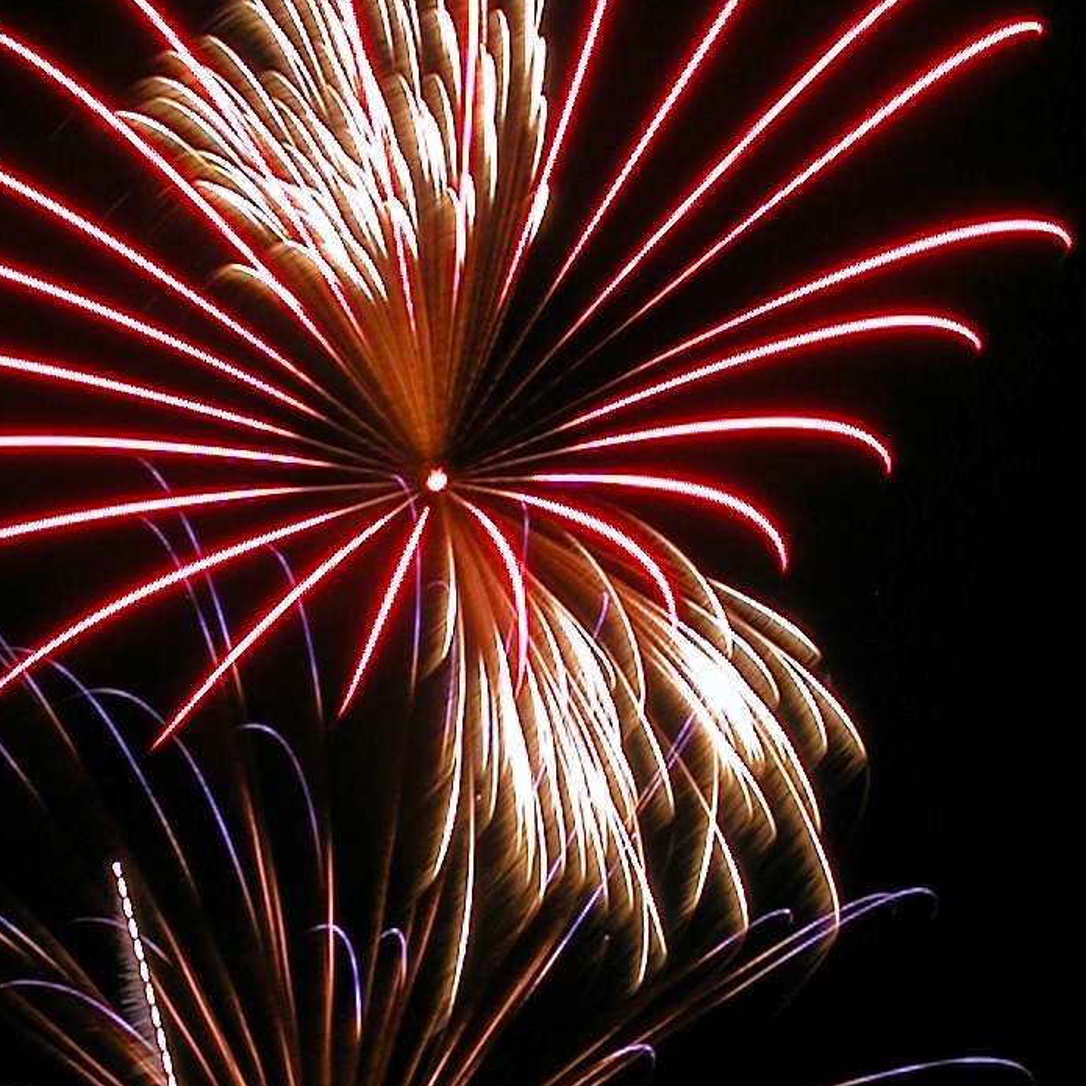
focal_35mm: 57
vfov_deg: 29.8
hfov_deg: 29.9
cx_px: 378
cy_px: 733
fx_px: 2023
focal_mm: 8.9
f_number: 8
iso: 100
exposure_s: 4
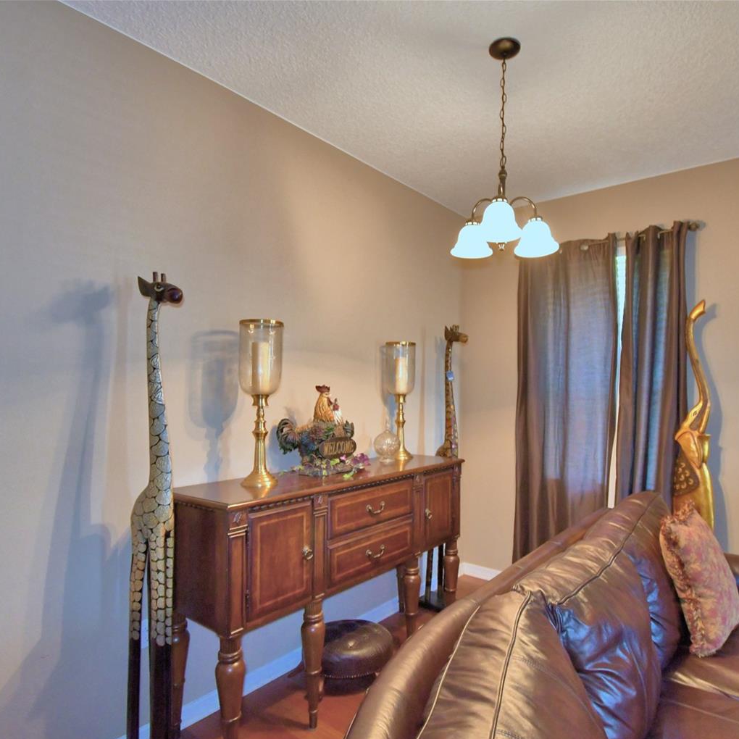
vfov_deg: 74.8
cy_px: 385
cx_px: 423
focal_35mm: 20
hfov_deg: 74.4
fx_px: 483
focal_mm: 10
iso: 1000
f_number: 4.5
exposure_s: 1/30
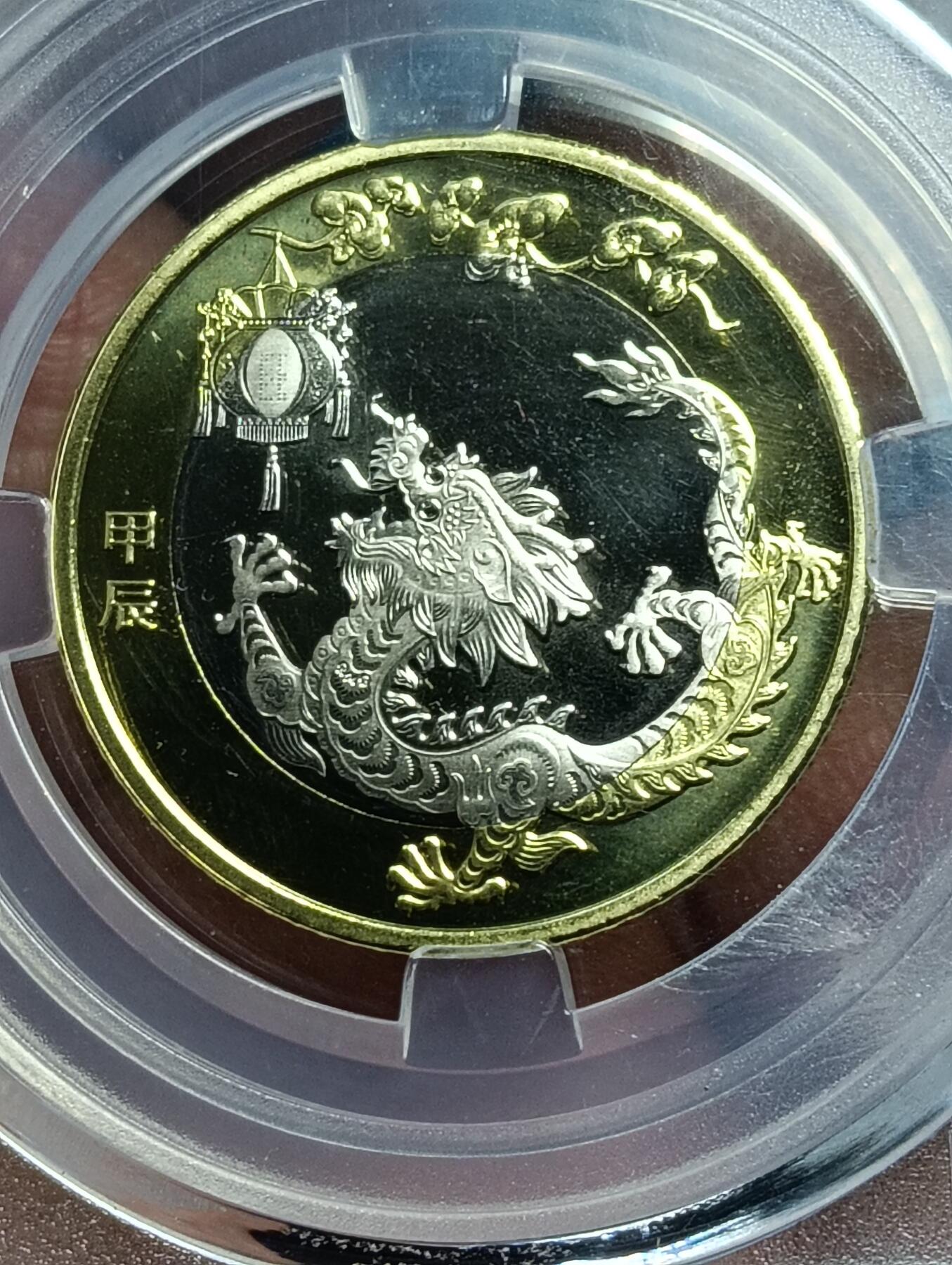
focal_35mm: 93
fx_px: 3402
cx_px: 476
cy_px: 632
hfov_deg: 15.9
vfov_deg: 21.1
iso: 125
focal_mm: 3.98
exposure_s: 1/33.3
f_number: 1.8
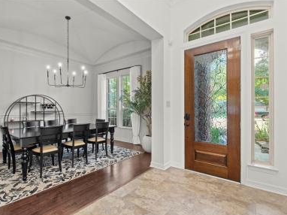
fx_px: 141
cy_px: 111
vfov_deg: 74.7
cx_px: 123
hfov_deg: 90.5
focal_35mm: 17
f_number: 8
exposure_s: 1/1.67
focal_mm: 10
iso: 320
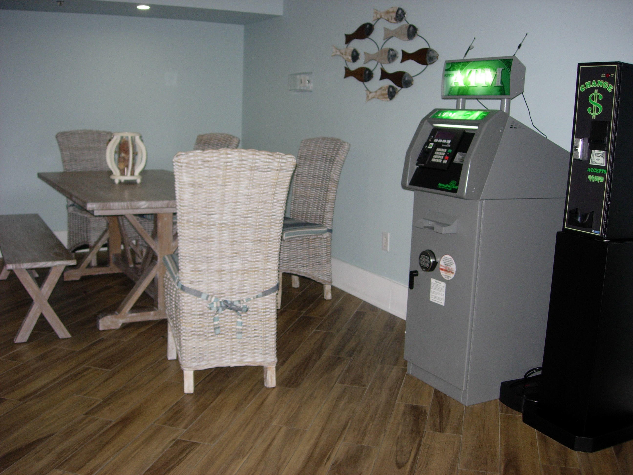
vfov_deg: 37.7
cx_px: 316
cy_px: 238
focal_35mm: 38
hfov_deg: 49.0
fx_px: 695
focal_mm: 7.8
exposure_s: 1/64
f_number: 2.8
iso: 79
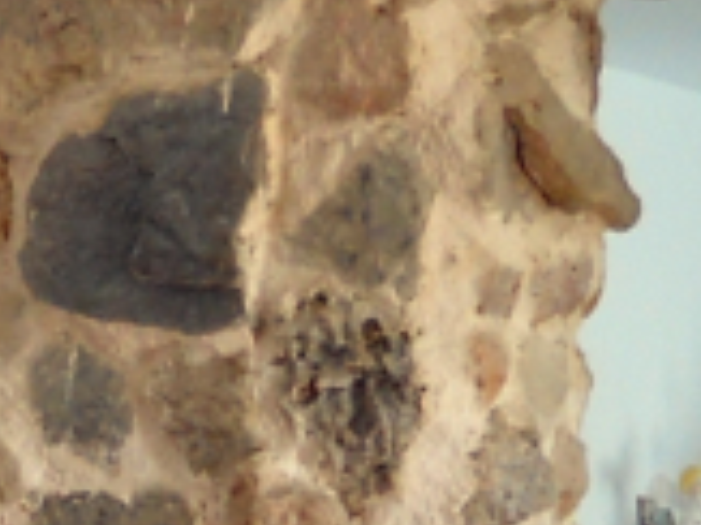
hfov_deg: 8.2
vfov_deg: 6.3
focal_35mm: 227
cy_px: 1117
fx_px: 4594
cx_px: -778
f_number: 3.1
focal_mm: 6.72
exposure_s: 1/60
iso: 135
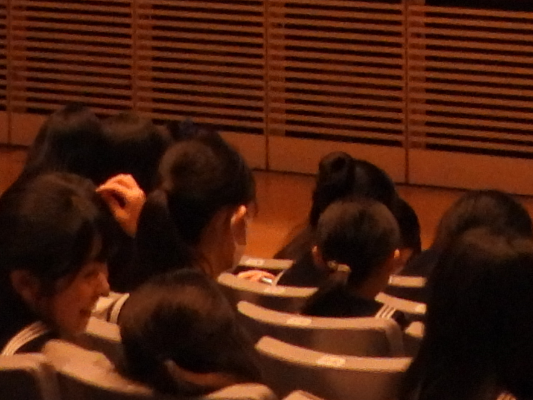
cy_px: -454
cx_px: 653
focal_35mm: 287
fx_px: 4418
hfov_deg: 6.9
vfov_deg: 5.1
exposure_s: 1/60
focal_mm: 9.8
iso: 720
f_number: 3.5
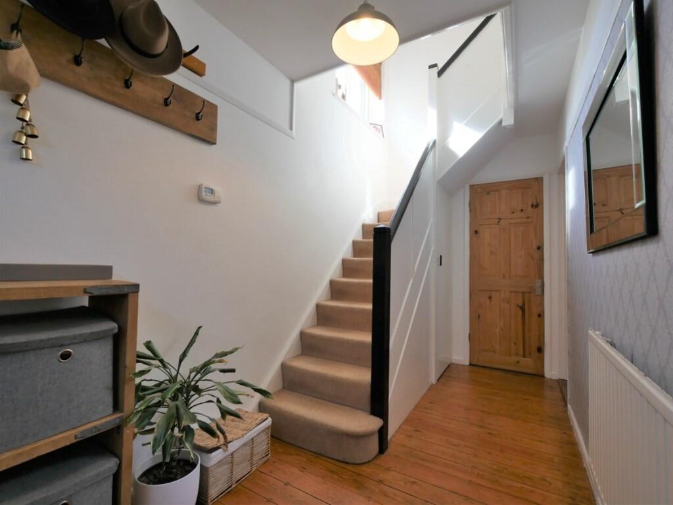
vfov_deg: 78.2
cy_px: 252
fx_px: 311
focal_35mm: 16
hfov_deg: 94.5
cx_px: 336
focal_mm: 8
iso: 200
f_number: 4
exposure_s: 1/60
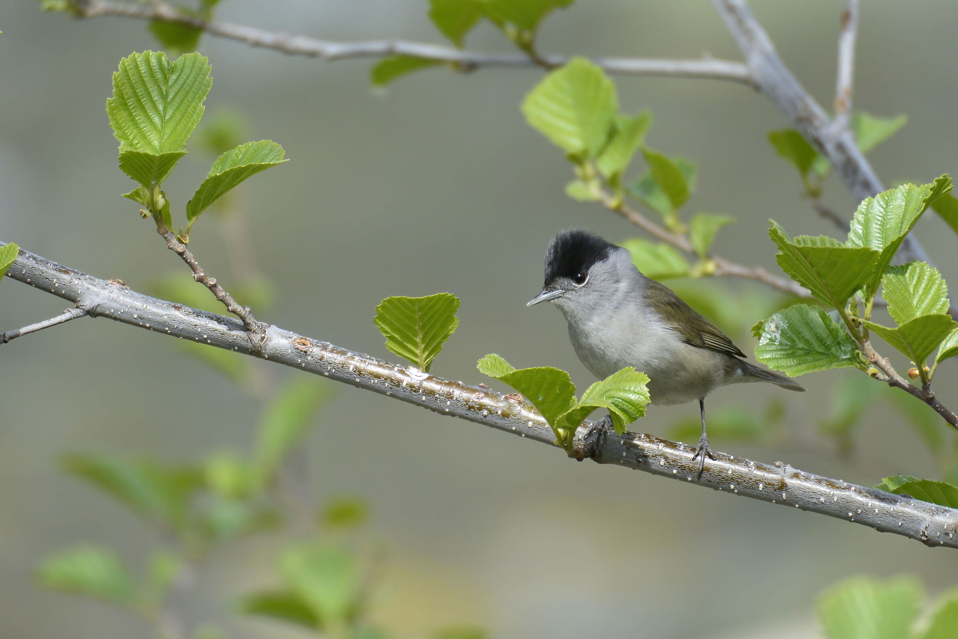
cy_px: 320
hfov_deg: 2.5
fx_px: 21553
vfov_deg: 1.7
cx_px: 479
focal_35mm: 810
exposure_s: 1/500
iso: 160
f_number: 5.6
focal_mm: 300
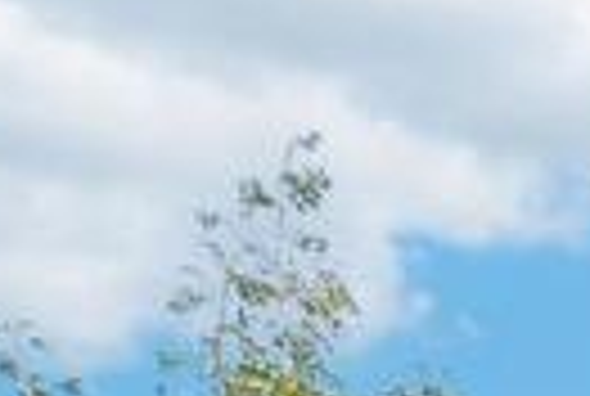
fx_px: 1922
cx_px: 2171
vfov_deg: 8.6
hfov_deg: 9.0
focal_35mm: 117
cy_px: 1370
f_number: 8
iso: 250
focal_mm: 10
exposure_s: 1/200
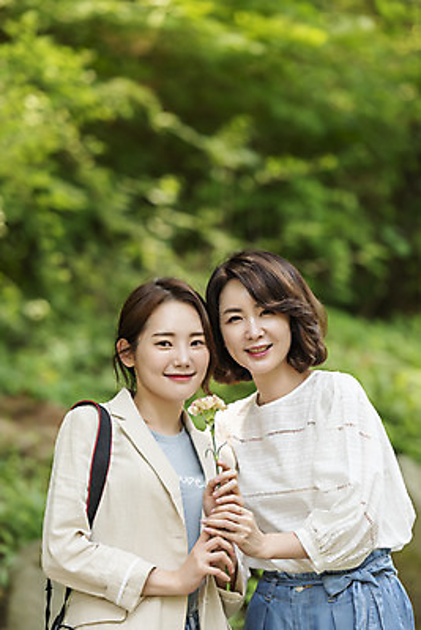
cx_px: 210
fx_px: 2716
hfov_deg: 8.9
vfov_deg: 13.2
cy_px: 315
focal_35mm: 155
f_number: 2.8
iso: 400
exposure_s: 1/320
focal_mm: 155
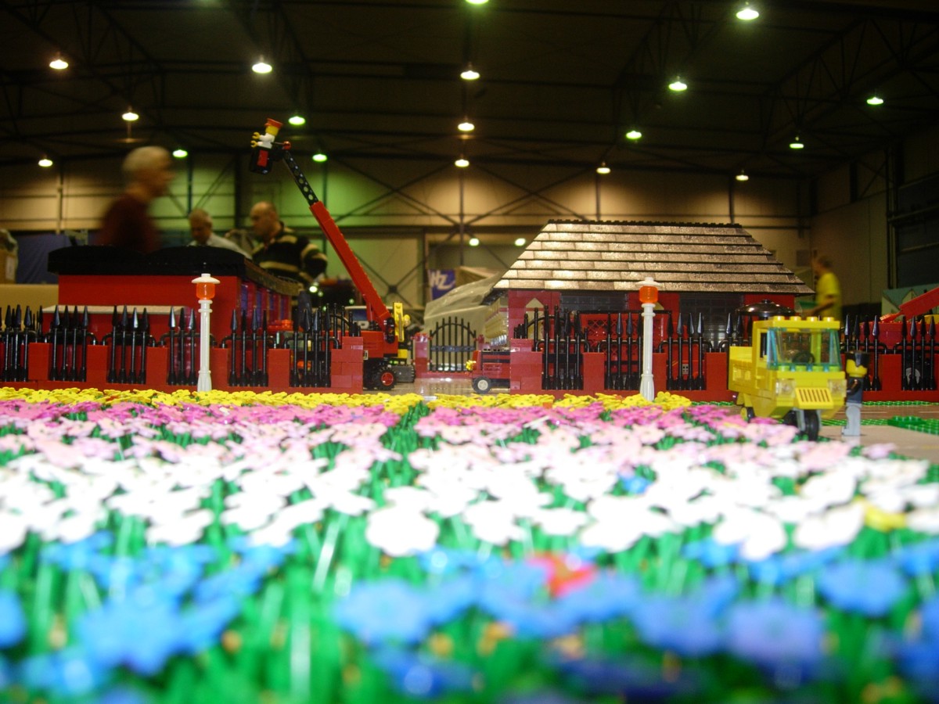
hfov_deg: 49.0
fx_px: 1031
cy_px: 352
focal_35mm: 38
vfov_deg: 37.7
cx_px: 470
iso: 79
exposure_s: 1/14.2
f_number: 2.8
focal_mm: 7.8
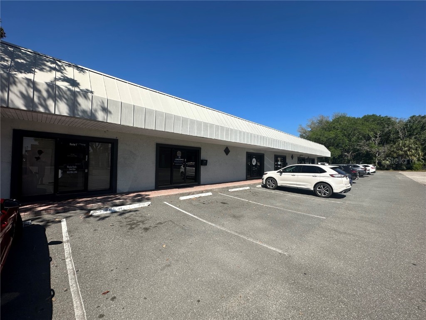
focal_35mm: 14
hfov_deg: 102.1
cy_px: 160
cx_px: 213
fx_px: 172
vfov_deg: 85.7
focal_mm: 2.22
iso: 50
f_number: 2.2
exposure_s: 1/2817
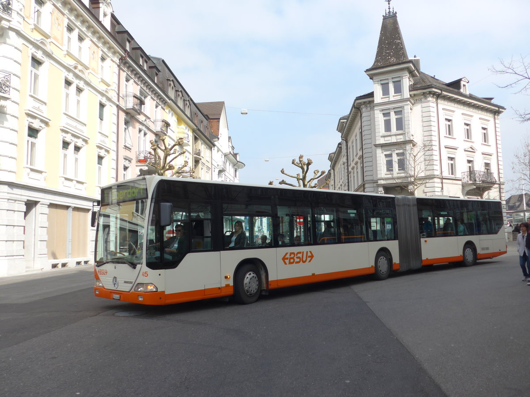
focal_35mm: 28
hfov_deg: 63.4
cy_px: 198
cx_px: 265
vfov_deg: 49.7
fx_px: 429
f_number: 2
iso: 80
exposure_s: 1/2000
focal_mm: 6
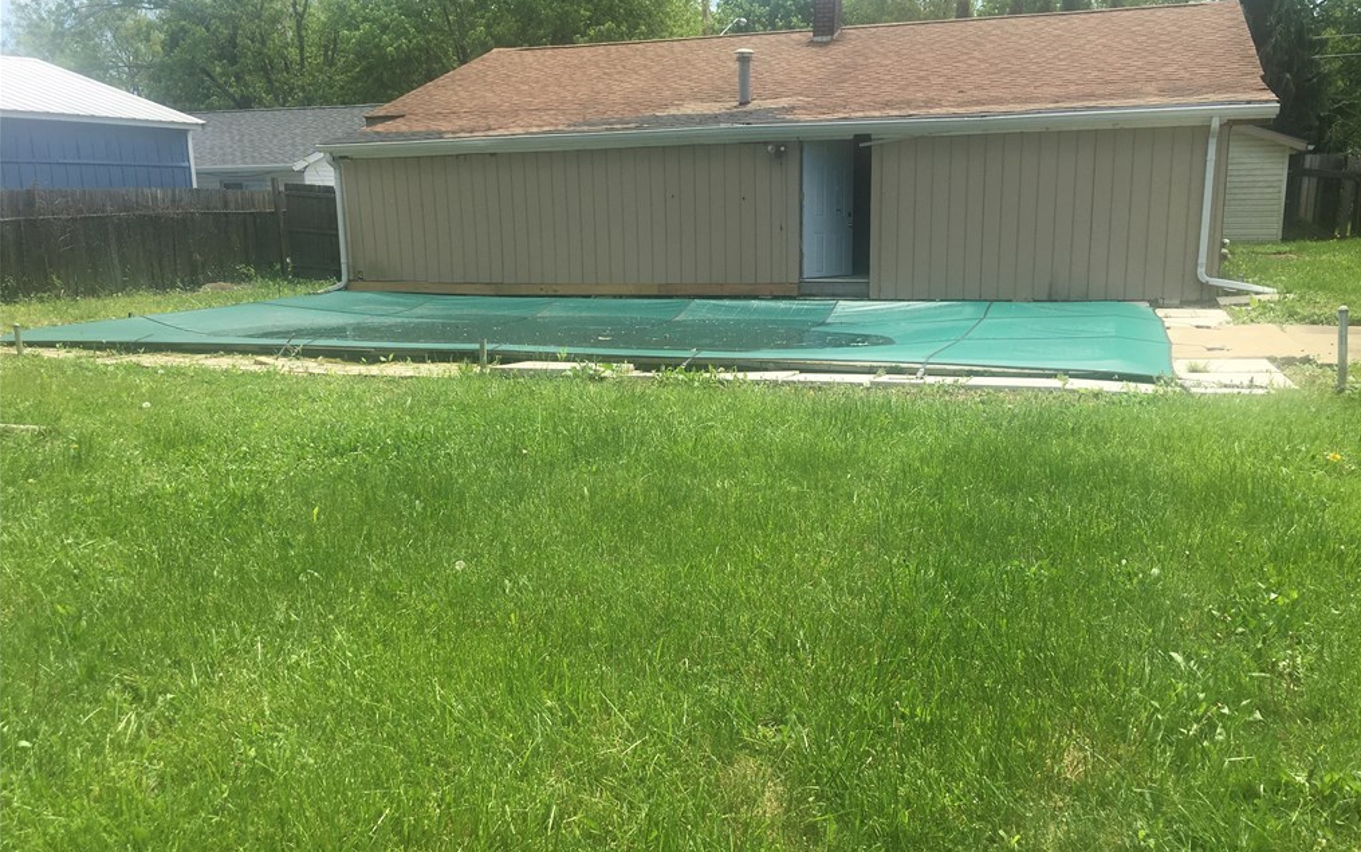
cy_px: 466
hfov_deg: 61.2
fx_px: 1150
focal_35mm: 31
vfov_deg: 40.6
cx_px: 685
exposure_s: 1/938
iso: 25
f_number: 2.2
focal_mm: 4.15
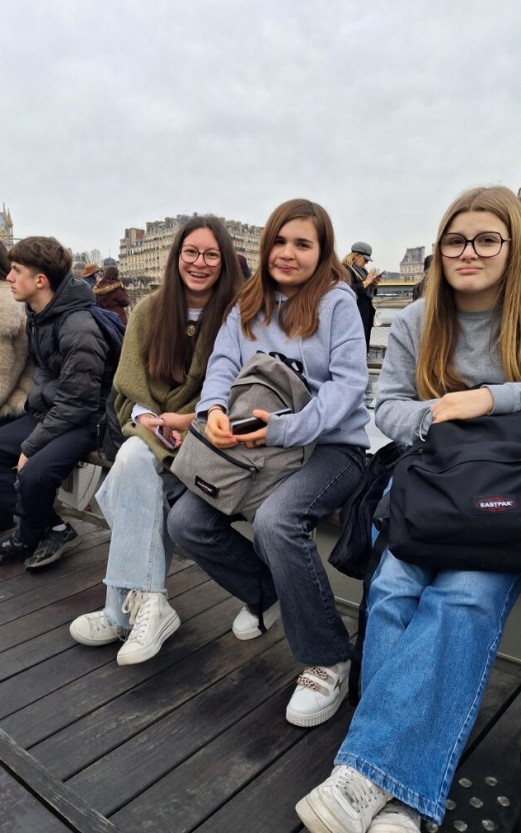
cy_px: 414
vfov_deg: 64.6
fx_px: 659
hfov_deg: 43.1
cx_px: 227
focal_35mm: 29
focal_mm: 4
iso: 20
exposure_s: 1/184
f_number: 1.8
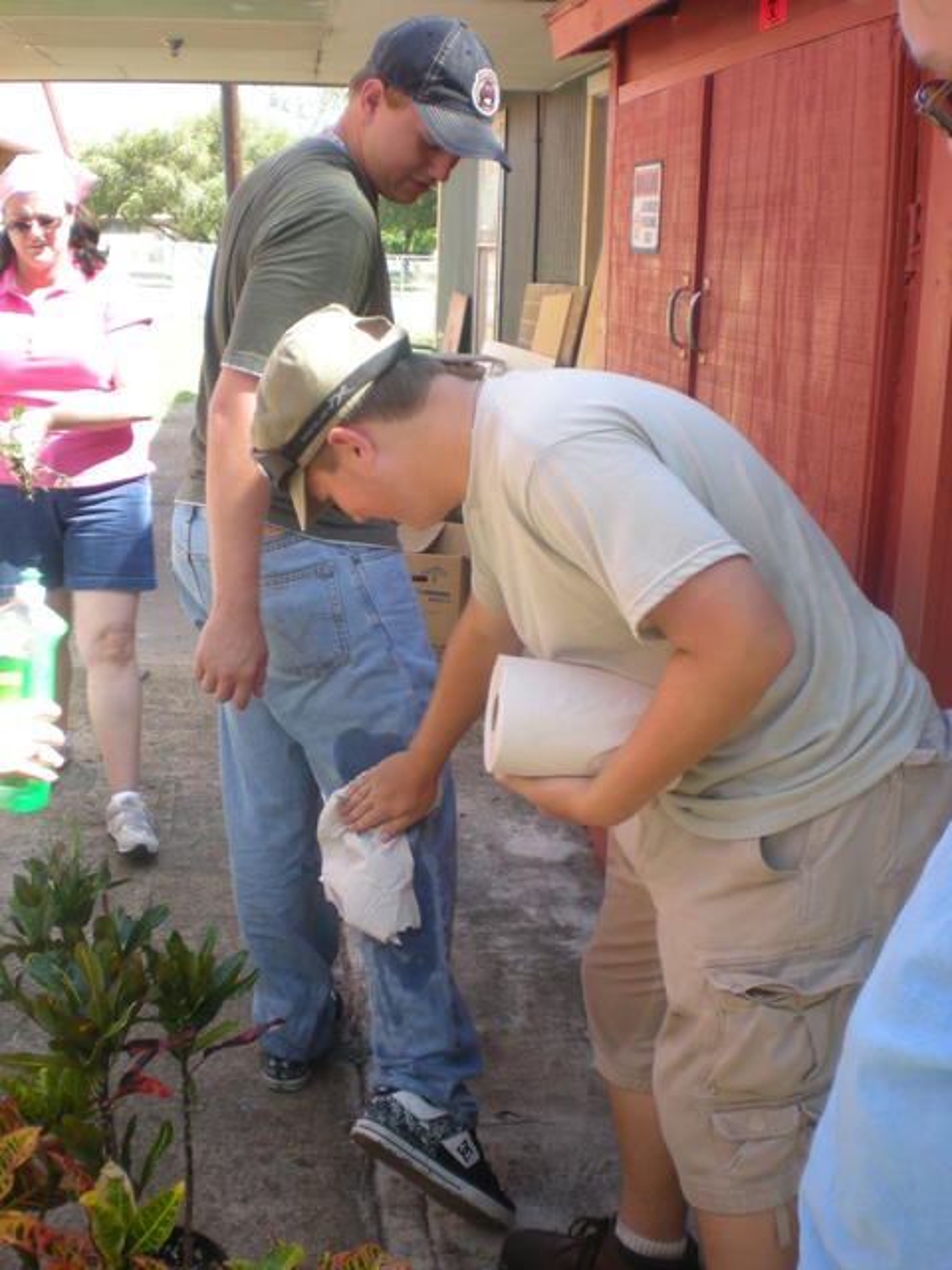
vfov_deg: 49.0
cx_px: 476
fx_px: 1393
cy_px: 635
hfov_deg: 37.7
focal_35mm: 38
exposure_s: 1/95.7
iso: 64
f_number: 3.1
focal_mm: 6.3
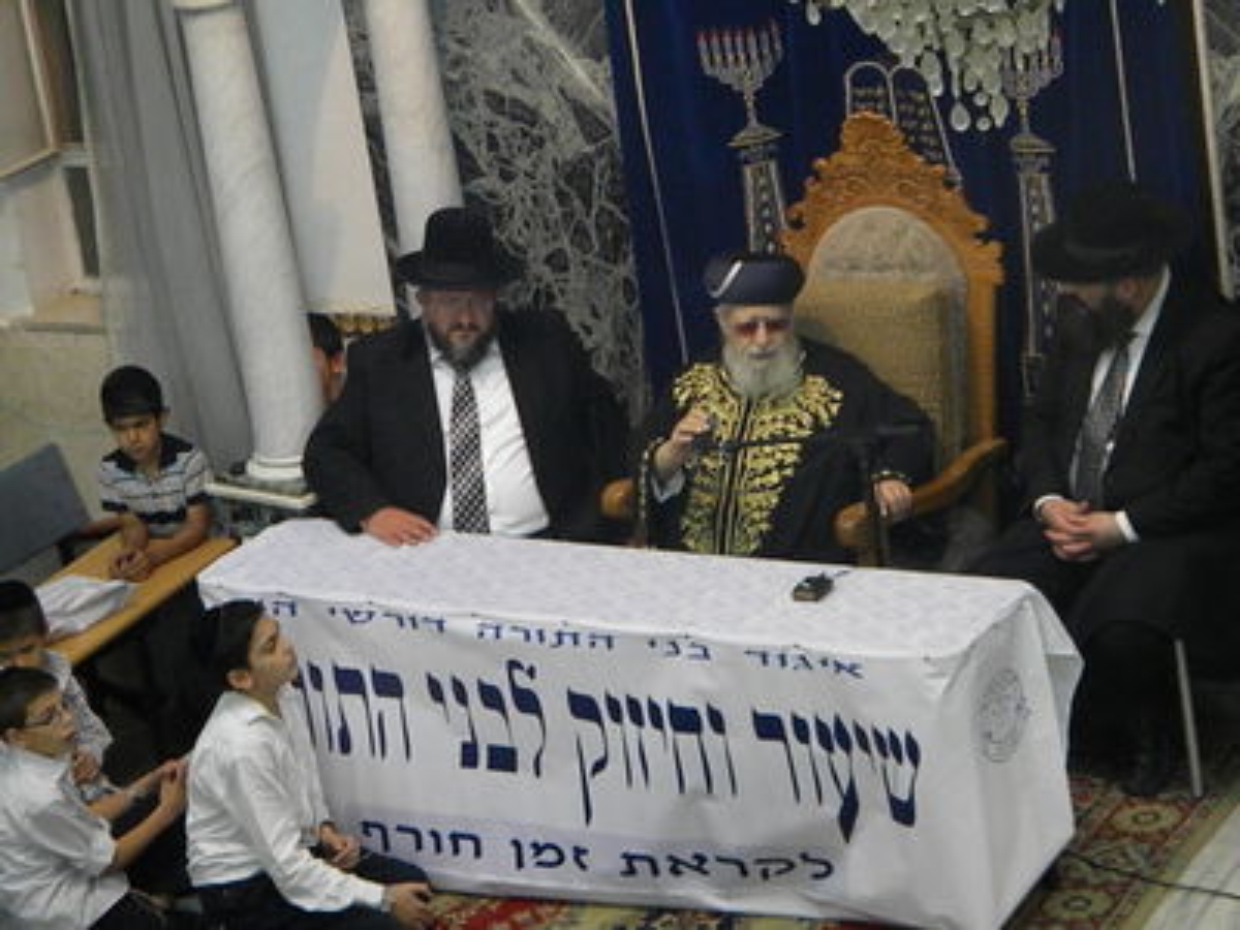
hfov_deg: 18.7
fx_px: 3761
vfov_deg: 14.1
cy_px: 465
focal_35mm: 105
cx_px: 620
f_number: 4.7
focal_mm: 19
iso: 1016
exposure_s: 1/62.8
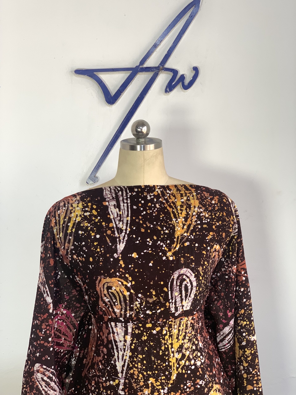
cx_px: 148
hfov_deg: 28.0
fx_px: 593
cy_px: 198
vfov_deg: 36.8
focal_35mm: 52
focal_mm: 6
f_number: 2.4
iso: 100
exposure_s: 1/102
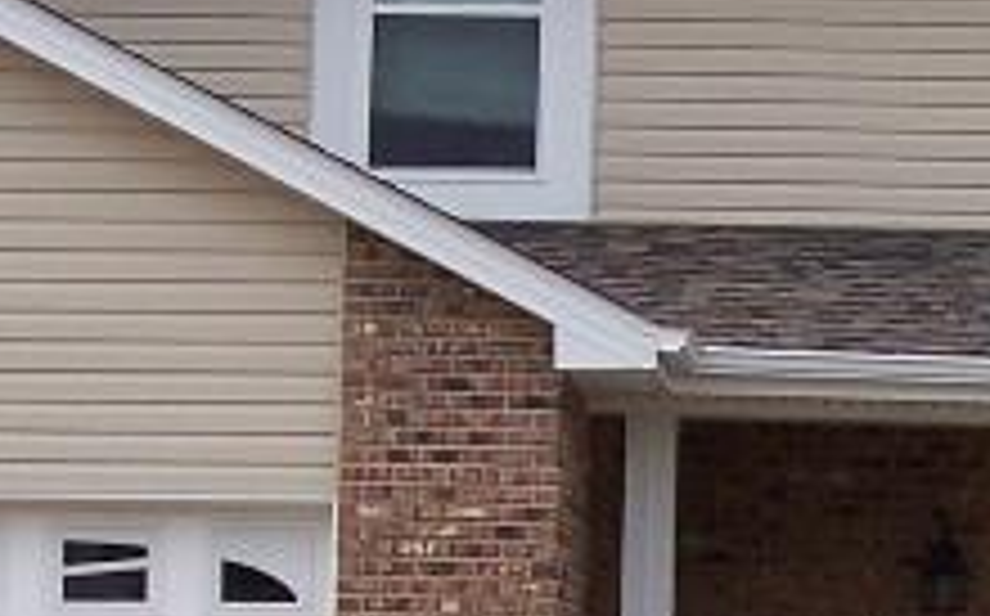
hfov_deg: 11.0
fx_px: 5067
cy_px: 535
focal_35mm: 188
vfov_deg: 6.9
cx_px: 1022
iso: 100
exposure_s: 1/500
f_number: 4
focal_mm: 8
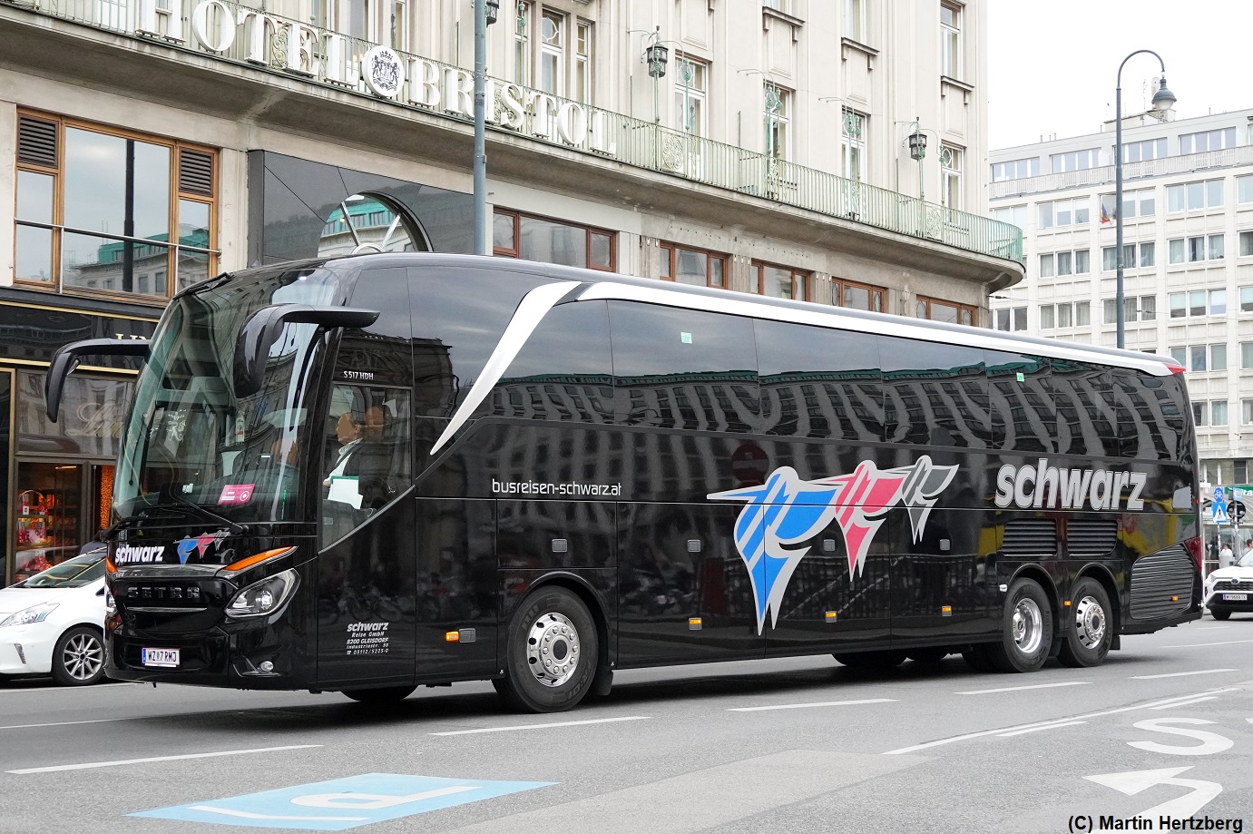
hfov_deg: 41.1
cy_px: 417
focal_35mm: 48
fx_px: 1670
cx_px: 626
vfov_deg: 28.0
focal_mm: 32
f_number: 4.5
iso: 4000
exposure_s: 1/2000
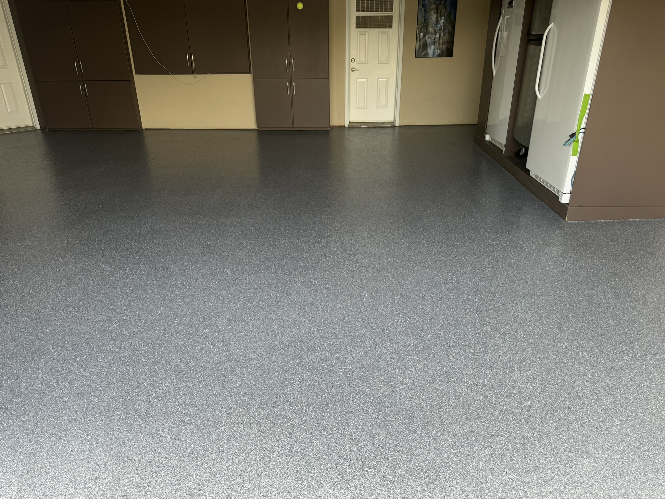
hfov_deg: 71.6
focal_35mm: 24
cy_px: 250
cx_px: 332
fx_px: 461
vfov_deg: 56.8
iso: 80
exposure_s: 1/312
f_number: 1.78
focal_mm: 6.76
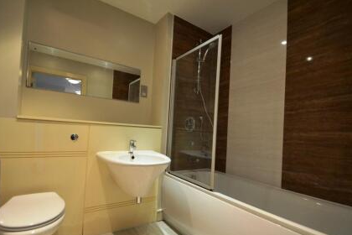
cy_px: 132
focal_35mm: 17
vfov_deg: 70.2
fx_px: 166
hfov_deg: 93.1
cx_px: 164
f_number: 3.5
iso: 800
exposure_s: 1/60
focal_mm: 10
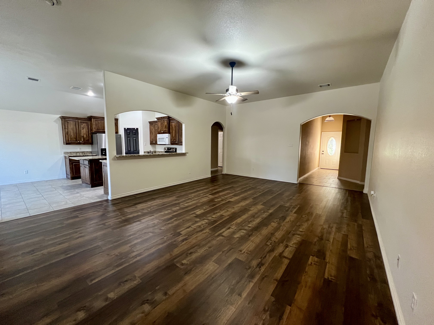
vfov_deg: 89.9
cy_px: 162
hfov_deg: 106.2
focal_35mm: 13
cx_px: 217
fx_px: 163
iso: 400
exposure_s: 1/60
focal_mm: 1.57
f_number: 1.8
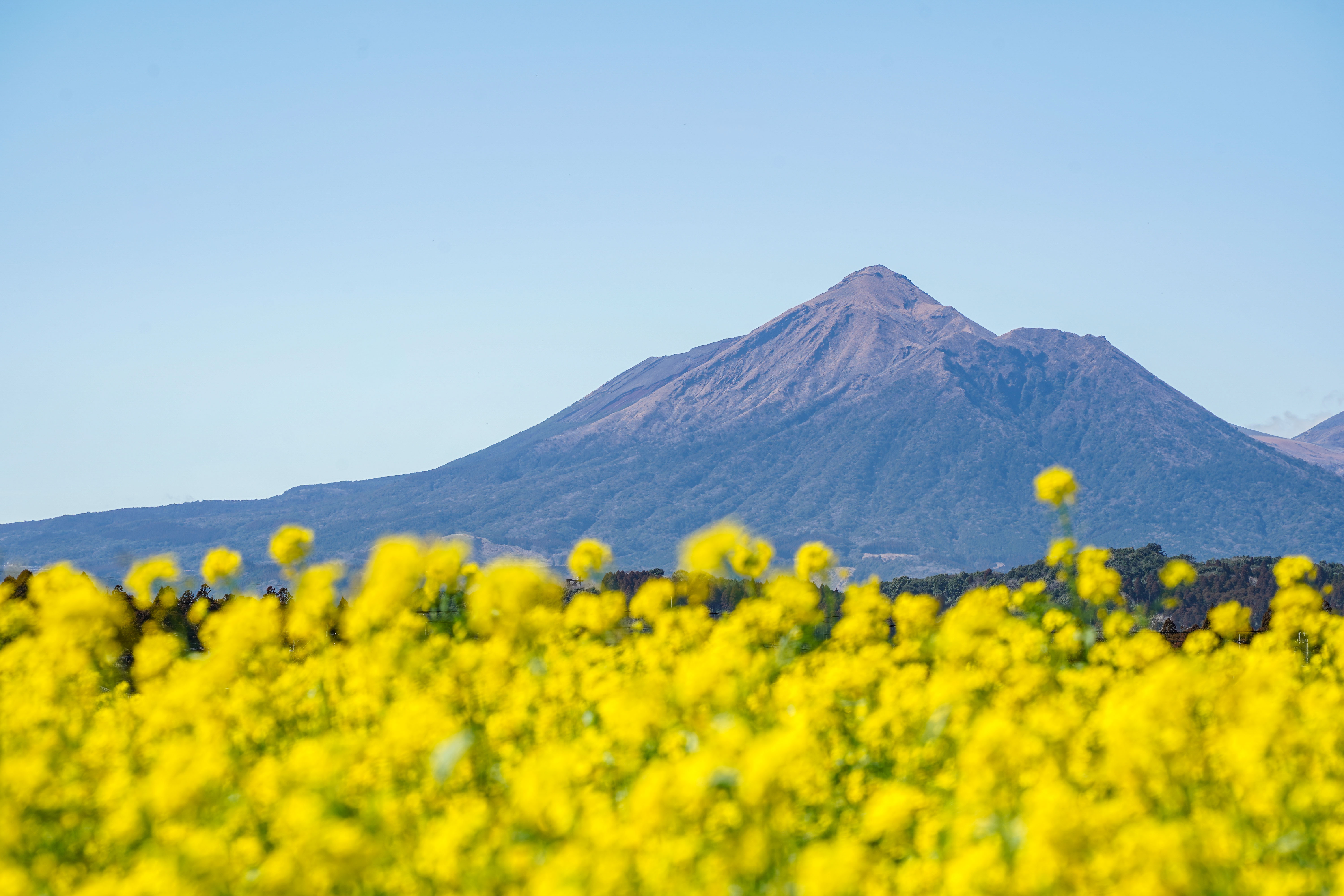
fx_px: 5376
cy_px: 448
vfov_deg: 9.5
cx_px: 672
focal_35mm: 144
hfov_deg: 14.3
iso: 100
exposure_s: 1/200
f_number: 9
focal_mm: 144
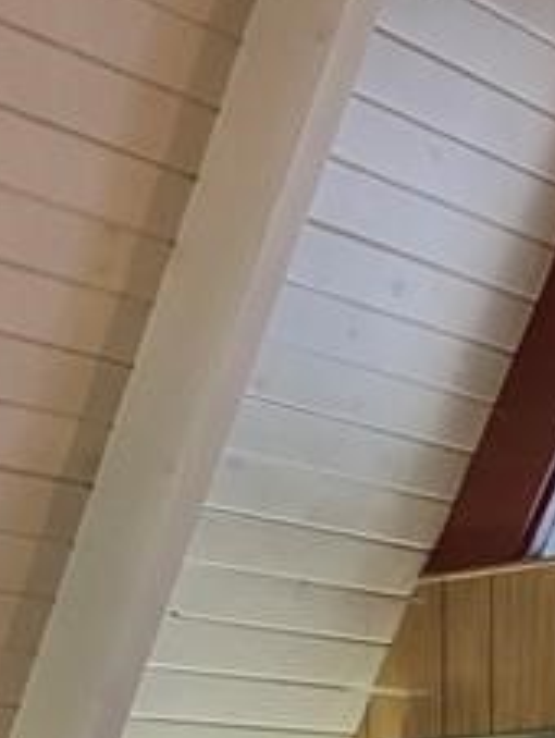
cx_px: 418
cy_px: 1179
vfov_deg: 17.9
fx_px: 2027
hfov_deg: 15.5
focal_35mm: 95
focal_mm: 3.99
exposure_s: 1/30
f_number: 1.8
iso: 500
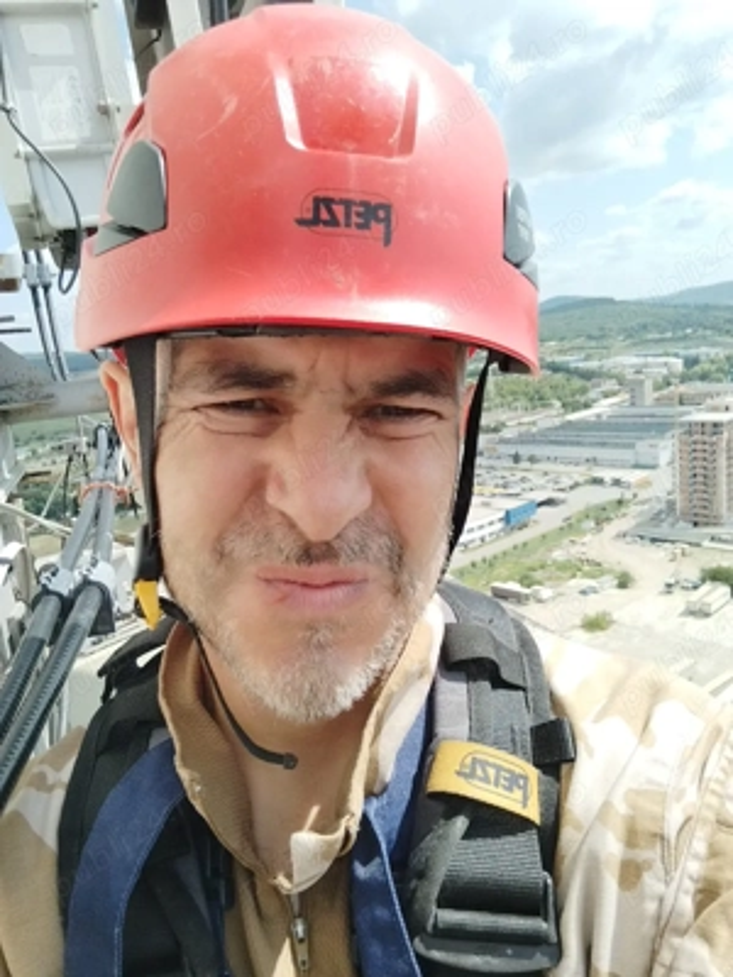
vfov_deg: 81.7
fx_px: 565
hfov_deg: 66.0
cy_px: 488
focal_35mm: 20
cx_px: 366
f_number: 2.45
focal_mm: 3.49
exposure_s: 1/2000
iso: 50
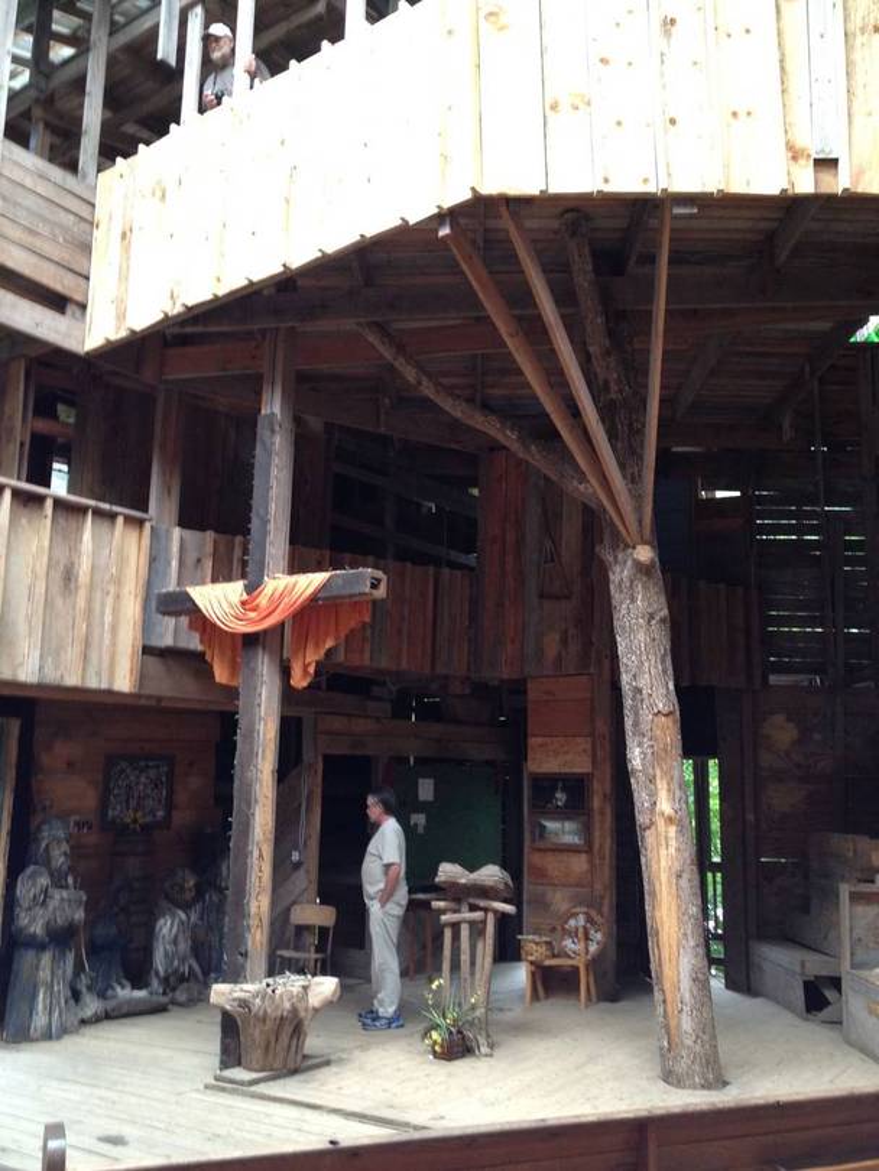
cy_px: 586
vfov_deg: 52.6
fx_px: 1184
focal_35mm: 35
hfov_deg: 40.7
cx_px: 440
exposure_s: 1/20
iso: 125
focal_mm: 4.28
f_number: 2.4
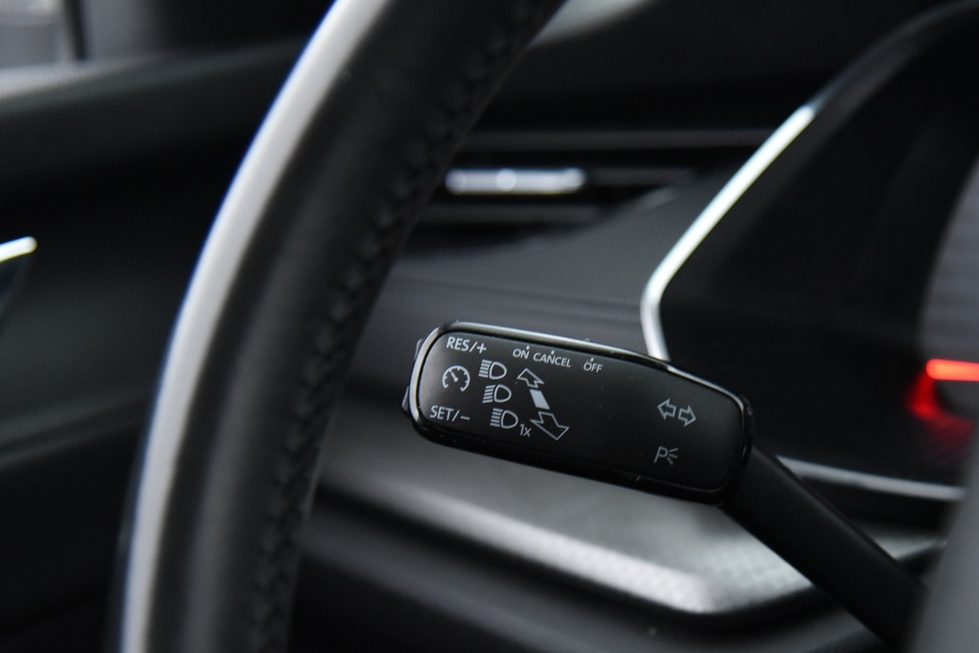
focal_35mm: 83
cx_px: 541
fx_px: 2258
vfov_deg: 16.4
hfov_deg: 24.5
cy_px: 407
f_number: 4
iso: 4000
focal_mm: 58
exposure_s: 1/20
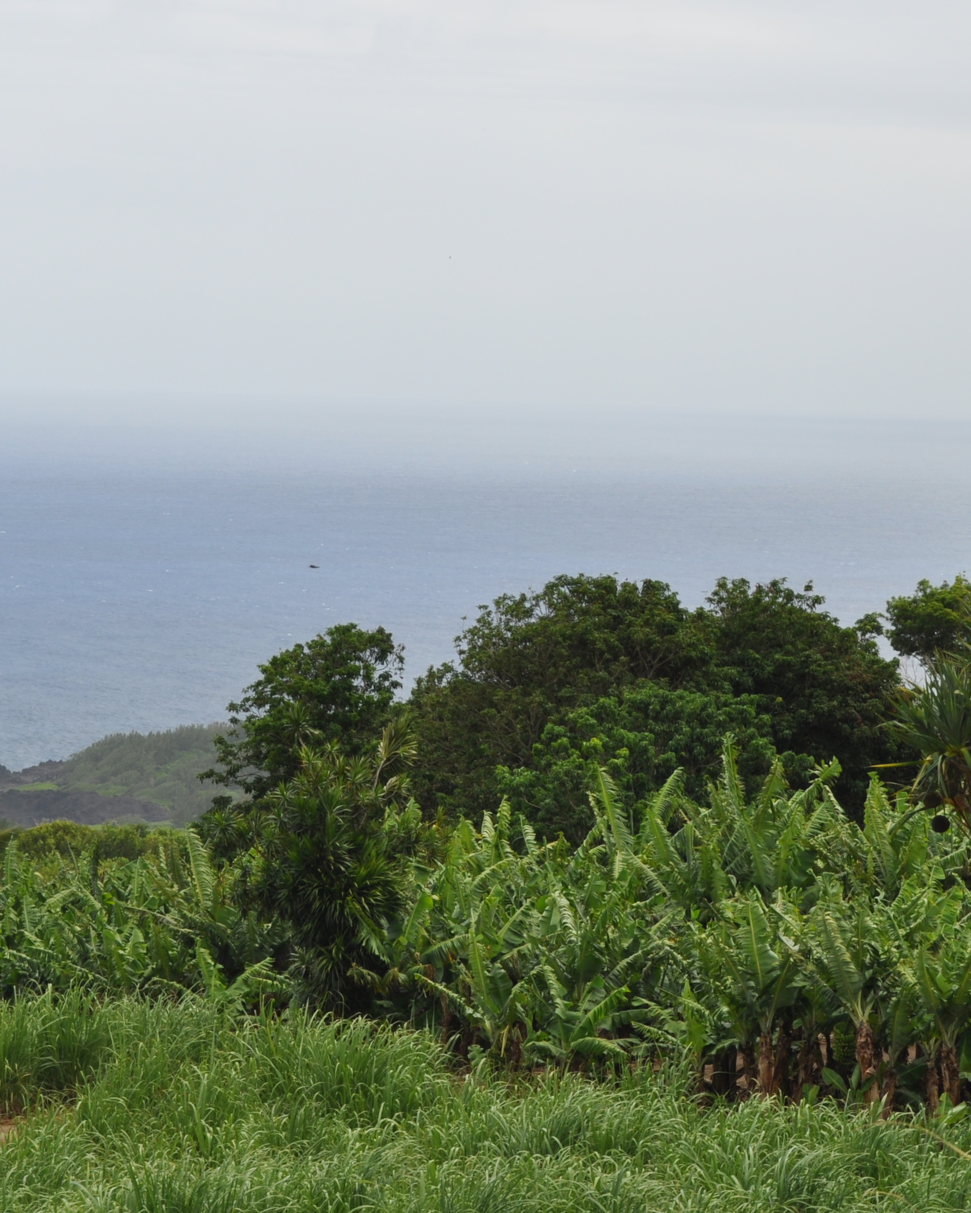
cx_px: 528
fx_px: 5239
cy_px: 528
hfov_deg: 10.6
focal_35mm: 146
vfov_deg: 13.2
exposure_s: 1/200
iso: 200
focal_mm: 55
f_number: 13
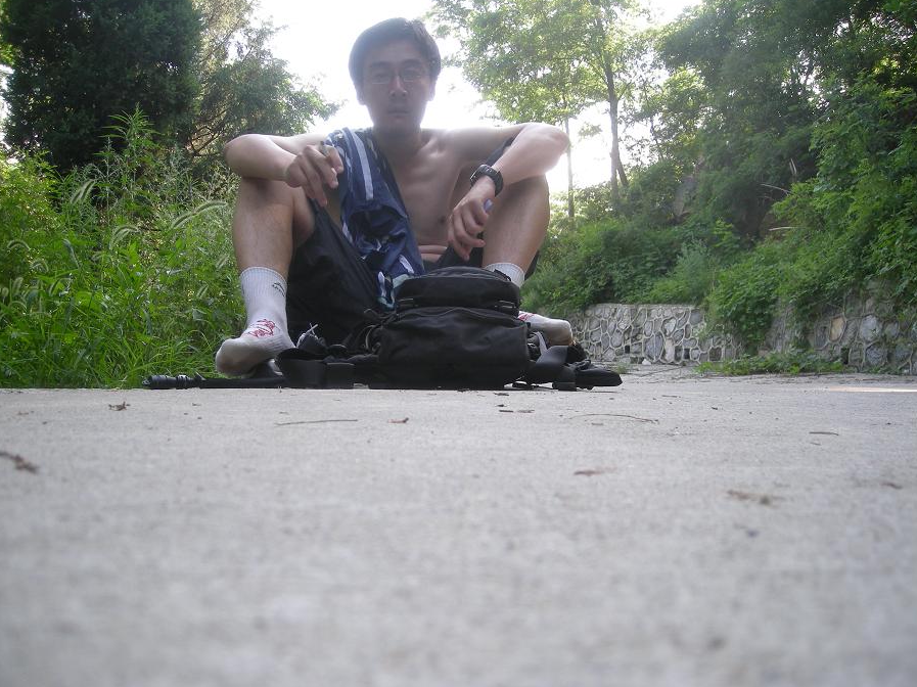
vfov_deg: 39.6
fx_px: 953
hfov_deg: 51.4
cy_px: 339
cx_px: 451
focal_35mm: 36
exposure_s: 1/74.8
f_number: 2.8
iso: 50
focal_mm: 5.7
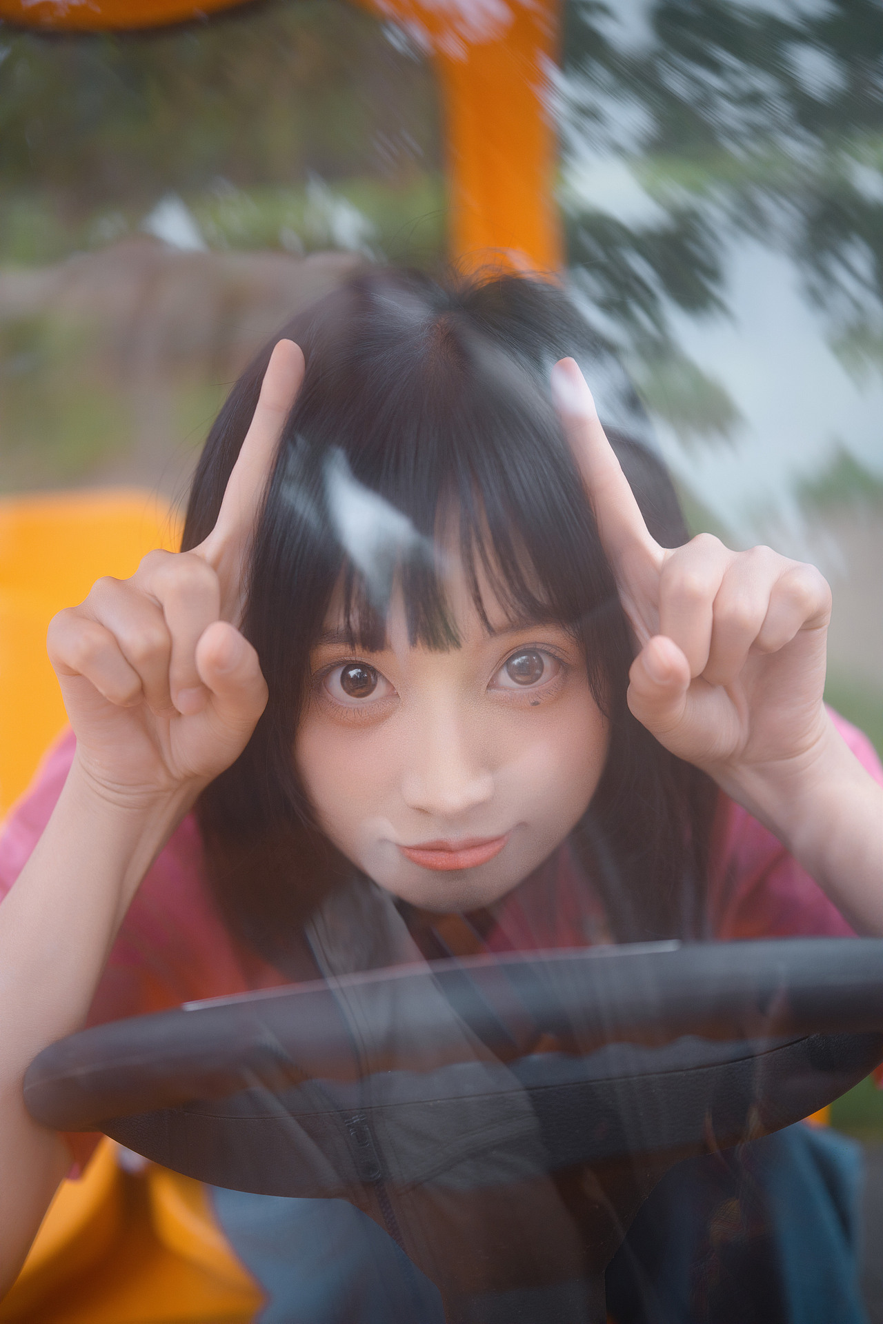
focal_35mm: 41
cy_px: 662
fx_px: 1508
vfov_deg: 47.4
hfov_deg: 32.6
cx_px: 442
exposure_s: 1/2000
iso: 250
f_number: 1.2
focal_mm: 27
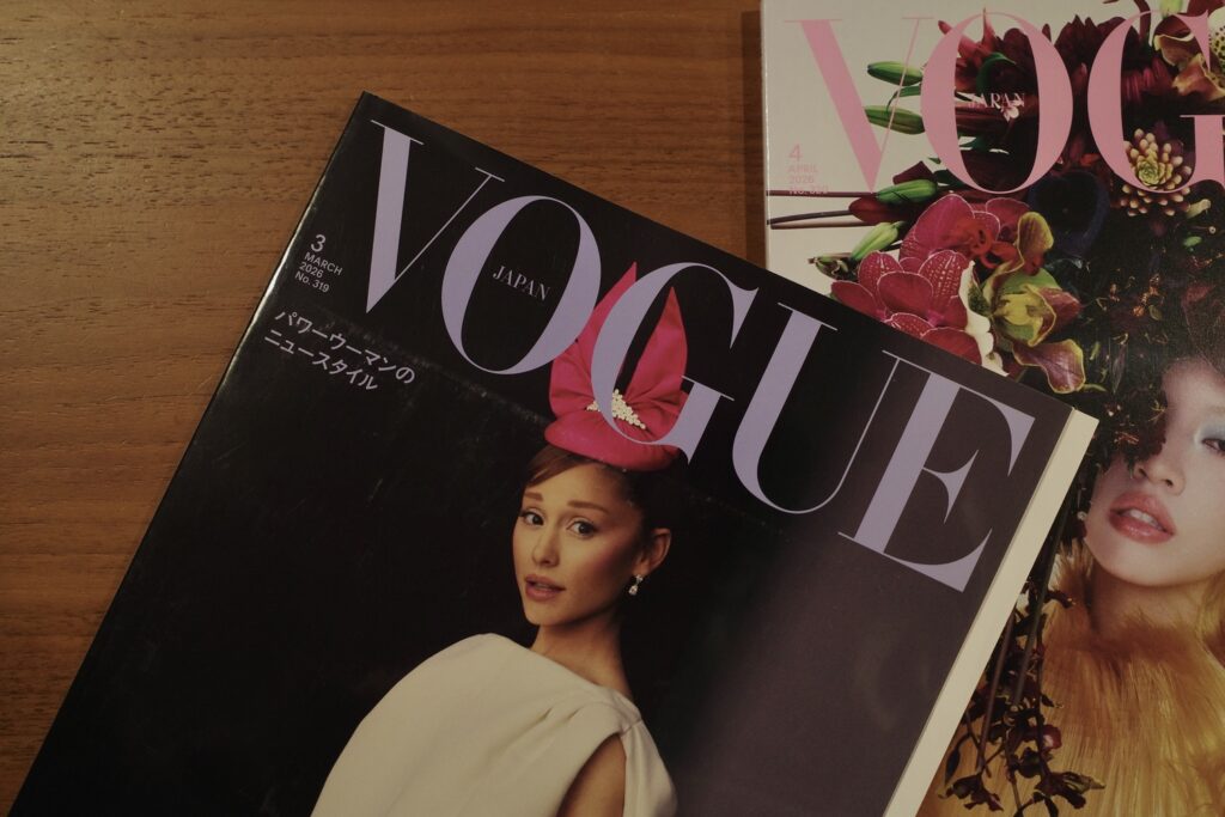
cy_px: 408
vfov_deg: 37.9
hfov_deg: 54.4
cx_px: 612
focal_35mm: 35
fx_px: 1191
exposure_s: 1/30
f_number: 2.8
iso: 640
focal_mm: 18.3
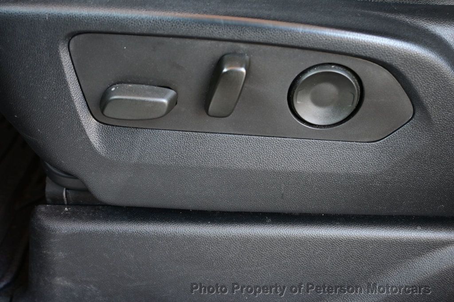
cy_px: 151
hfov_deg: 49.6
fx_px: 492
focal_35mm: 39
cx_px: 227
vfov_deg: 34.2
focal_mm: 26
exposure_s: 1/40
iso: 640
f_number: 4.5
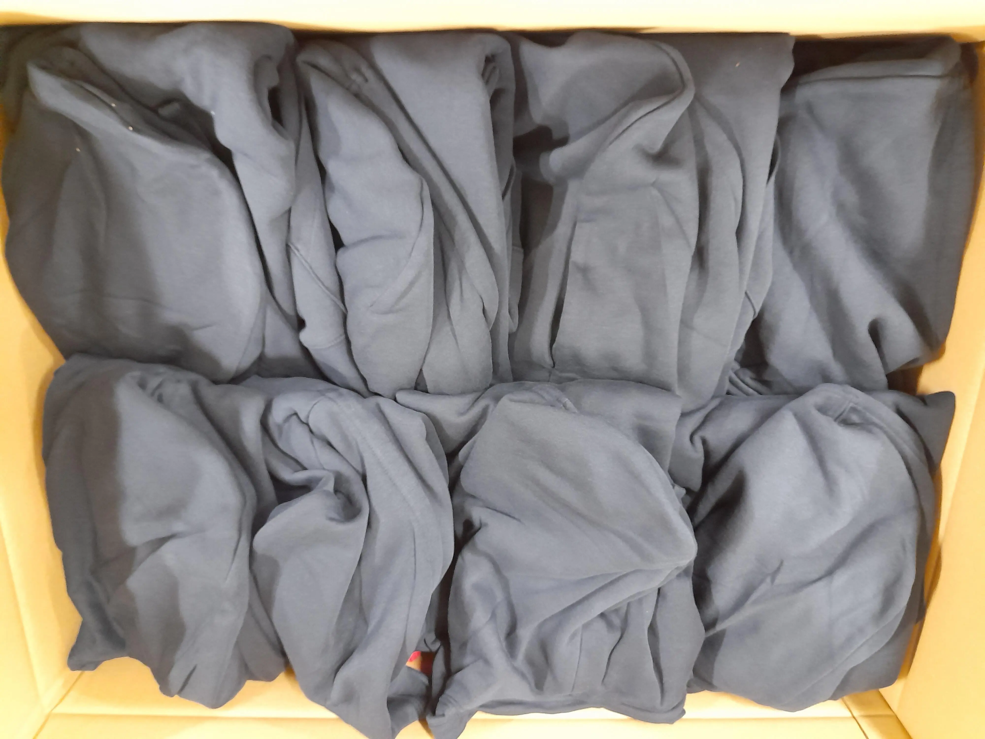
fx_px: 711
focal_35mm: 25
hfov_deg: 69.4
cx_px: 492
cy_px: 370
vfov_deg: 54.9
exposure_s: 1/10
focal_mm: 4.6
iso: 800
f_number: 2
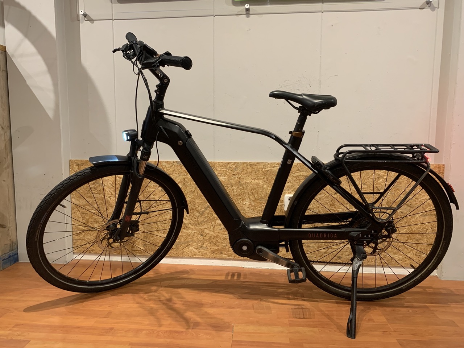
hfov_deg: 67.3
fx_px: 349
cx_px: 232
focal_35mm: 26
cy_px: 174
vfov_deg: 53.1
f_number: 1.8
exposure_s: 1/50
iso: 200
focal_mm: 4.25
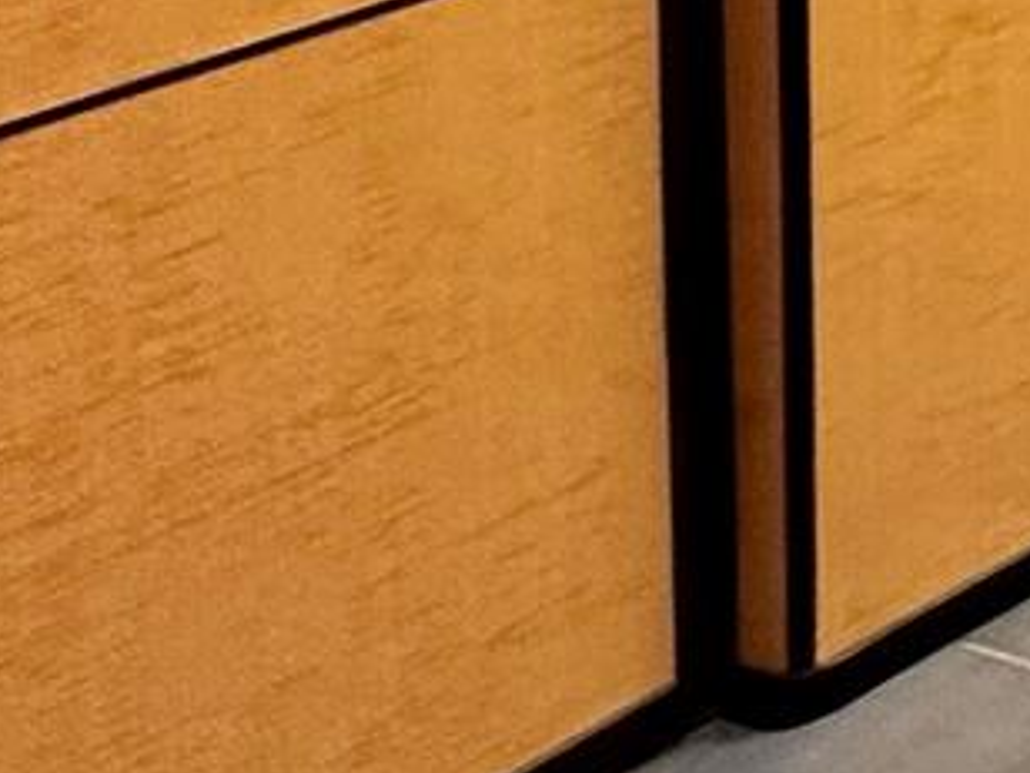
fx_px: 2767
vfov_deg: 12.3
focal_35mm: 93
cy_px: -1141
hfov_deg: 10.5
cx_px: 3348
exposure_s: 1/60
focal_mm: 2.22
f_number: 2.2
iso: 160
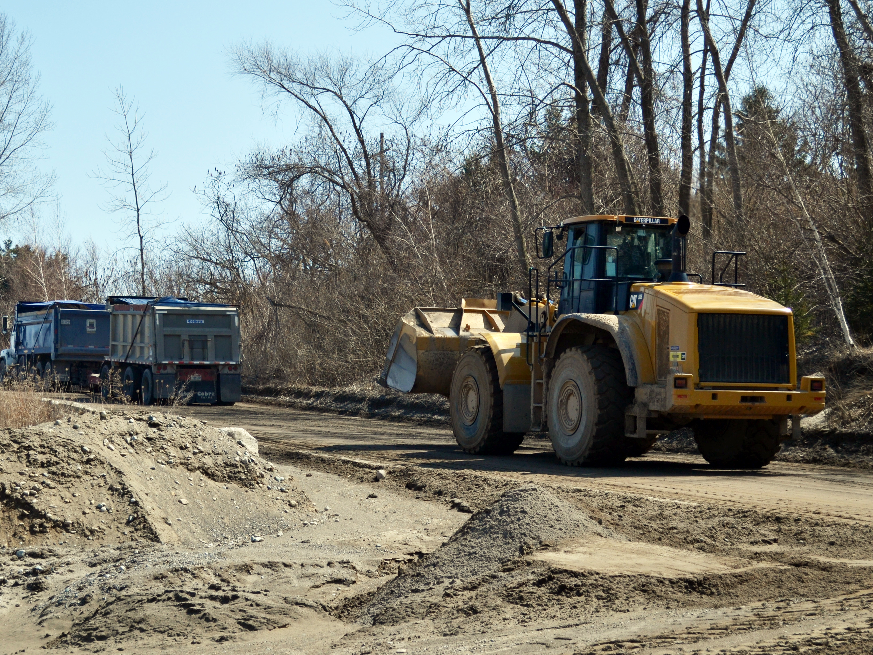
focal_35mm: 78
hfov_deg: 25.0
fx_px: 1967
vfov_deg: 18.9
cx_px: 366
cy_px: 305
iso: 100
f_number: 5
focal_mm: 38
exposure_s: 1/1000
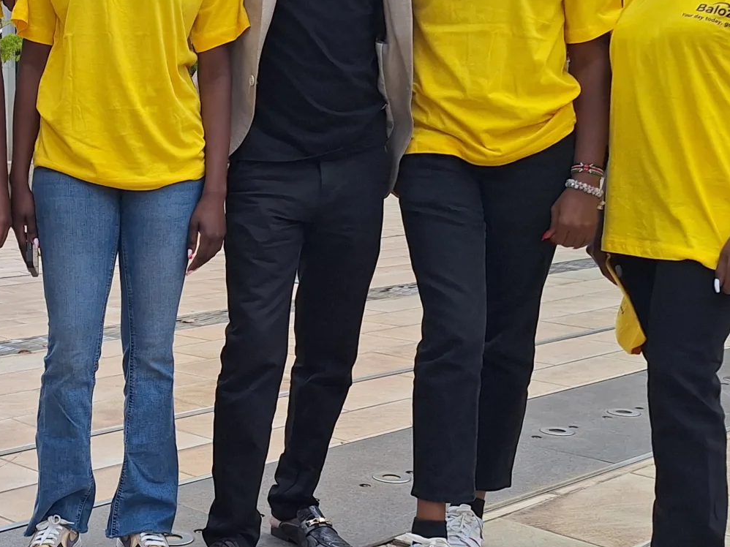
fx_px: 1244
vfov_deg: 24.8
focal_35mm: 59
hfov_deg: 31.0
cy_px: 288
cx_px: 52
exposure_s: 1/1779
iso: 40
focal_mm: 5.54
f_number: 1.8
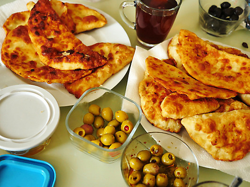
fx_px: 332
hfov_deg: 41.2
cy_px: 94
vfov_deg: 31.5
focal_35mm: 46
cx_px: 125
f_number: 2.8
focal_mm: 23
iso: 500
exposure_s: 1/60
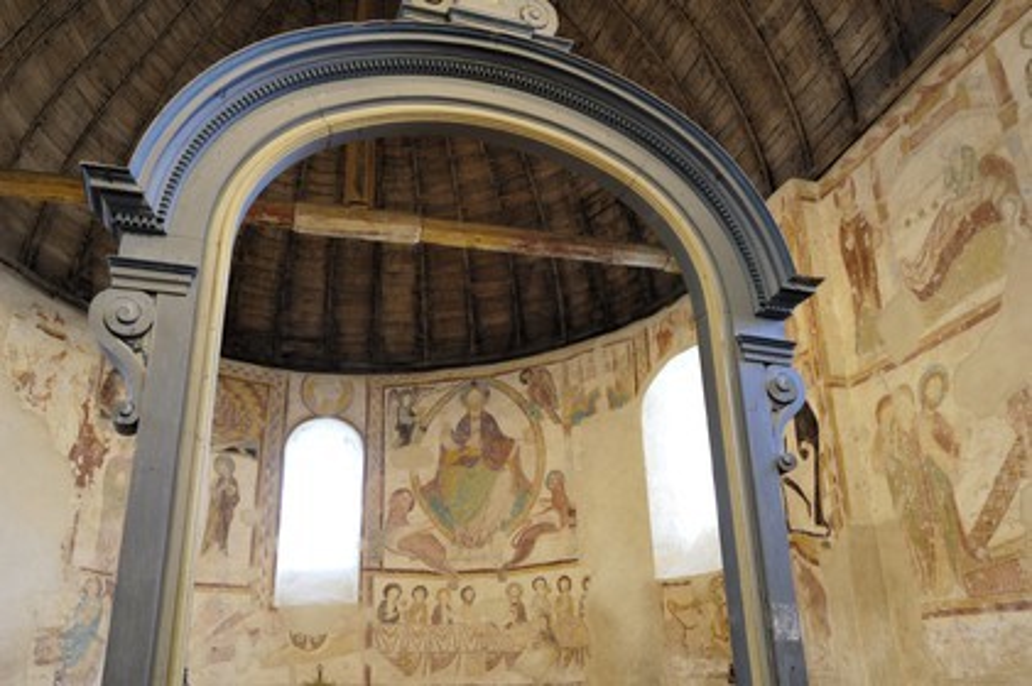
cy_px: 343
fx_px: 859
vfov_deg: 43.5
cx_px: 516
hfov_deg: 62.0
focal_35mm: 30
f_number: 5.6
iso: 100
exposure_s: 1/2
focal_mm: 20
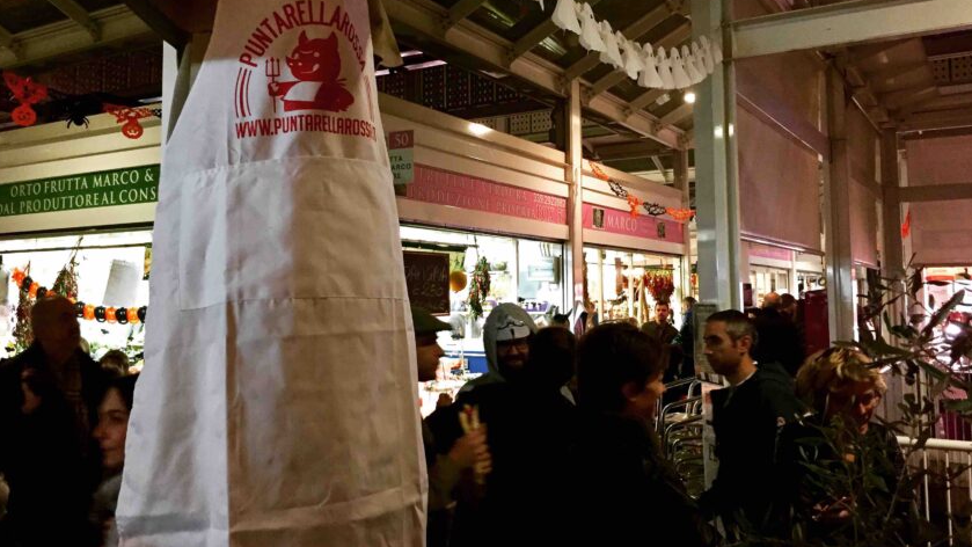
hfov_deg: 61.0
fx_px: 825
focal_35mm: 32
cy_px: 222
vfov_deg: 36.6
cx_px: 489
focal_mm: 4.15
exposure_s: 1/17
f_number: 2.2
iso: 250
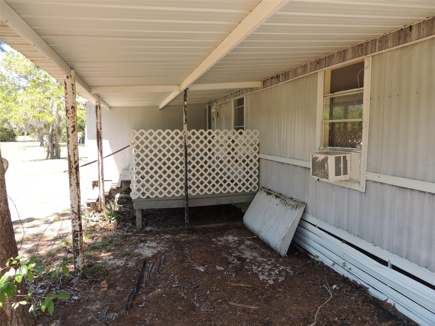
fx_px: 302
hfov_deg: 71.6
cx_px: 218
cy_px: 163
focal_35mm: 24
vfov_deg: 56.8
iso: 100
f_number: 3
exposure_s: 1/160
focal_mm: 4.3
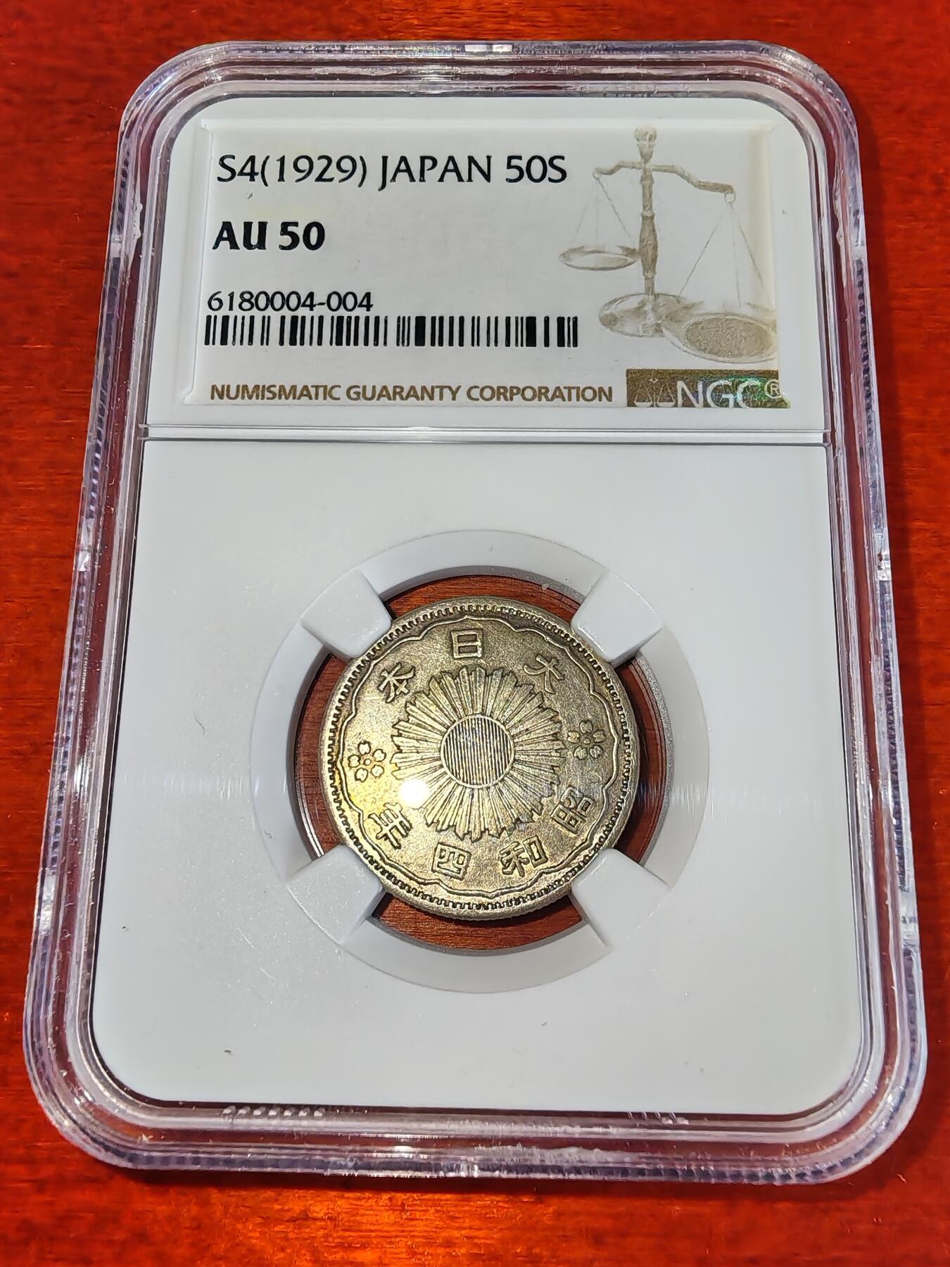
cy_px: 634
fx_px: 951
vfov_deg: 67.3
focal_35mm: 26
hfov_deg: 53.1
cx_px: 475
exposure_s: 1/140
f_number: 2.2
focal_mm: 1.96
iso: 50
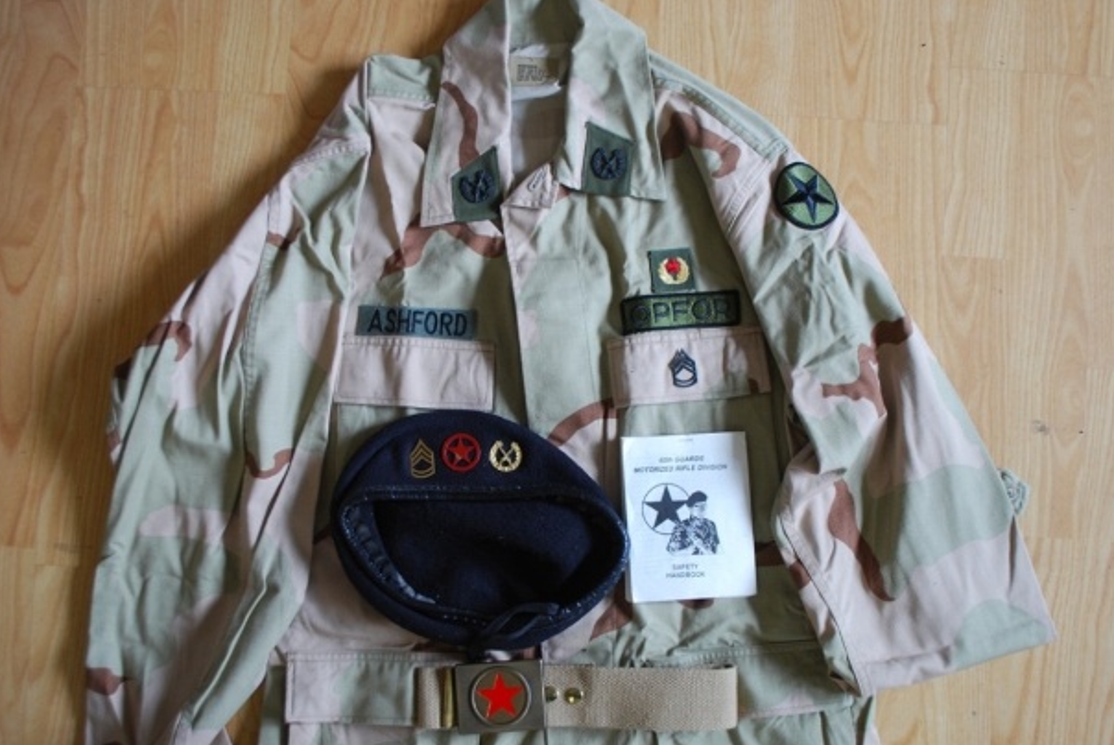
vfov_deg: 37.9
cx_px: 563
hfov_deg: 54.4
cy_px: 392
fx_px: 1084
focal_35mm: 35
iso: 280
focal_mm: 22
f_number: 4
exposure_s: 1/30
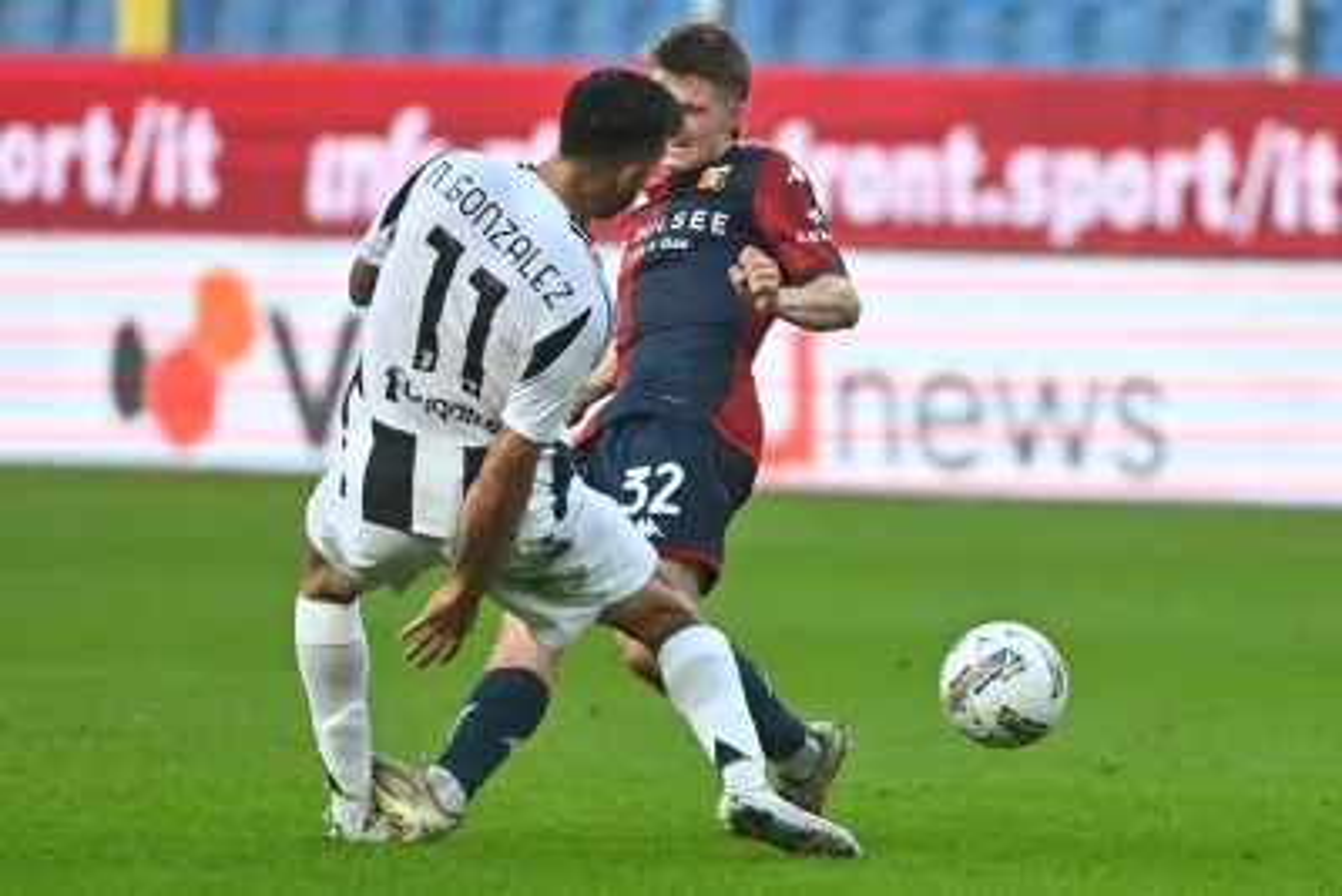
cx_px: 671
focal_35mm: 400
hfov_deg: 5.2
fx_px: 14916
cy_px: 448
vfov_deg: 3.4
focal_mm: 400
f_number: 4.5
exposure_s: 1/2000
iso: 2800
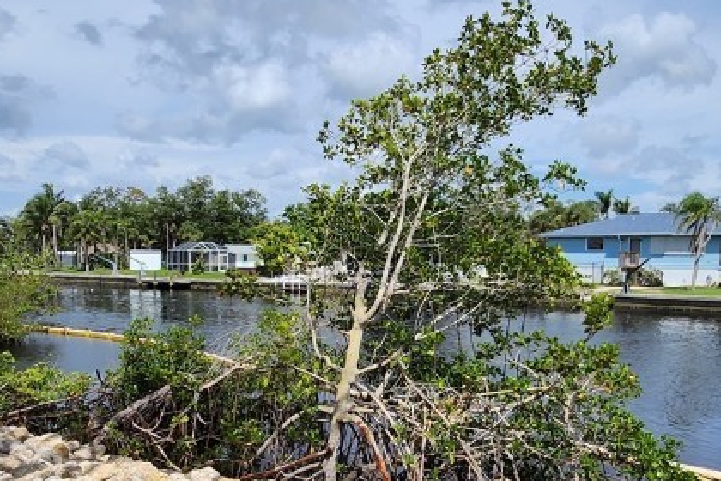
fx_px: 661
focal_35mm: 33
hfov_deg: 57.1
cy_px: 316
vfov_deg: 39.5
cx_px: 403
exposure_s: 1/1995
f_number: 2.2
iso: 32
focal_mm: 1.74
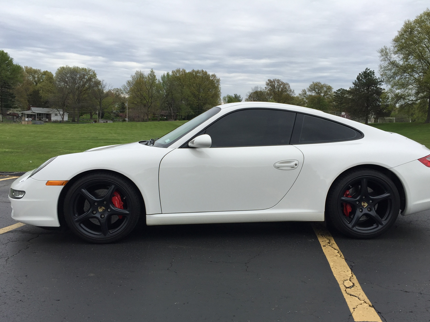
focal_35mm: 32
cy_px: 177
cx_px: 232
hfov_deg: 56.7
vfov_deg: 44.1
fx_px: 398
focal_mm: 4.15
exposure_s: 1/860
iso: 32
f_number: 2.2
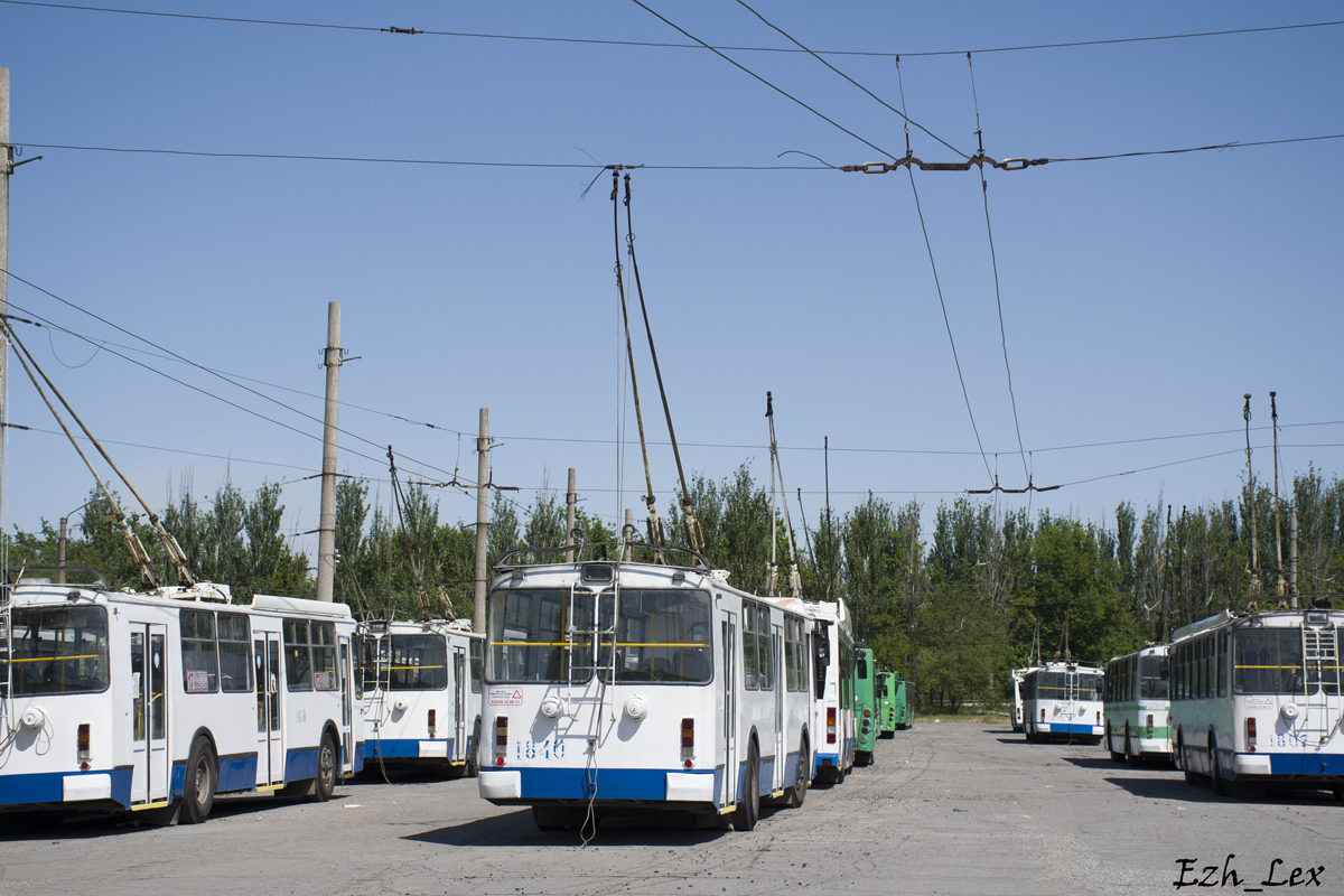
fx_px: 2352
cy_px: 448
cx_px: 672
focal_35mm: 63
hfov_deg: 31.9
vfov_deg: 21.6
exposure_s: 1/800
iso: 100
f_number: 7.1
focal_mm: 42
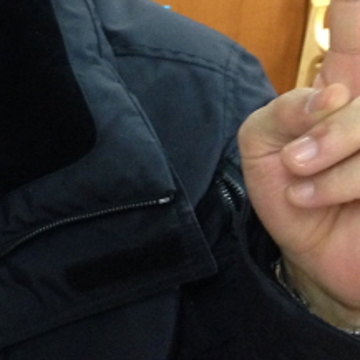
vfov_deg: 17.9
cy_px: -21
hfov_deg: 17.2
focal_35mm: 94
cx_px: -128
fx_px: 1106
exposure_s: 1/20
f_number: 2.4
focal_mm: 4.13
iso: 320
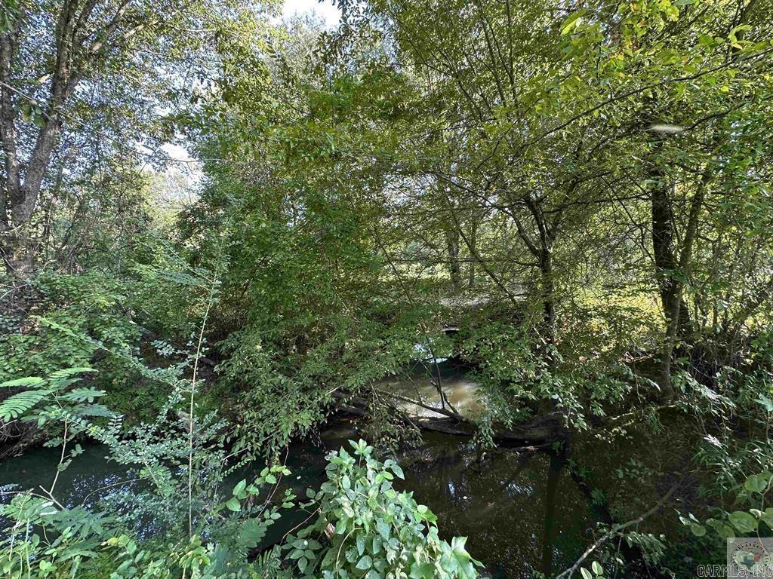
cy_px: 290
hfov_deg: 102.1
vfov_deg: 85.7
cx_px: 386
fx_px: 313
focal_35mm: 14
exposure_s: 1/99
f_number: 2.2
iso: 64
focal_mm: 2.22
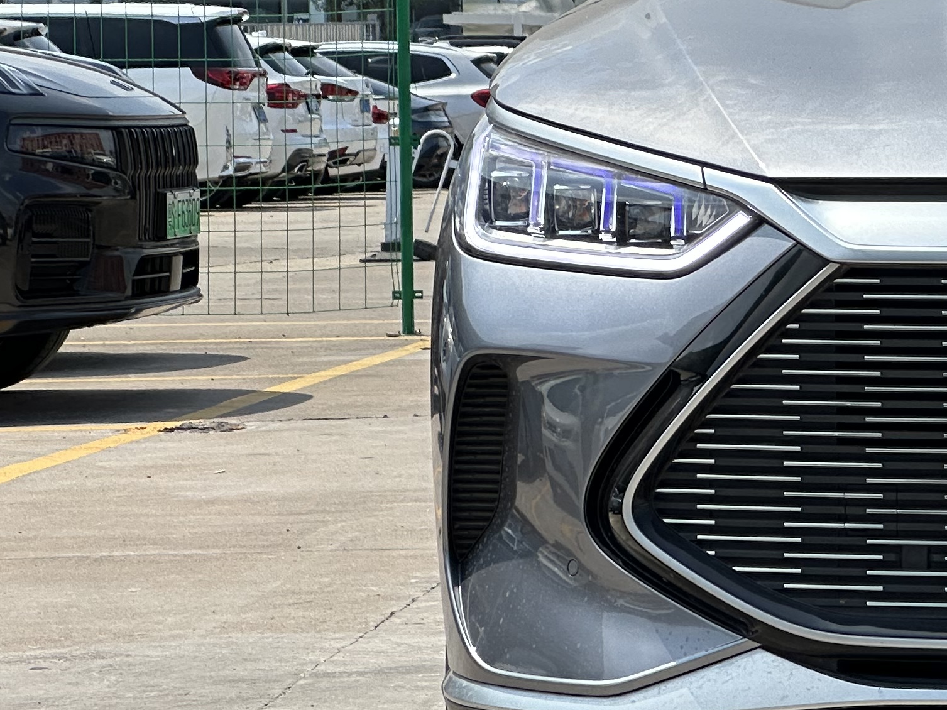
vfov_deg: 7.2
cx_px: 1242
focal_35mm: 206
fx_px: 5635
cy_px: 255
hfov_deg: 9.4
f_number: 2.8
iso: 32
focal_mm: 9
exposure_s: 1/809
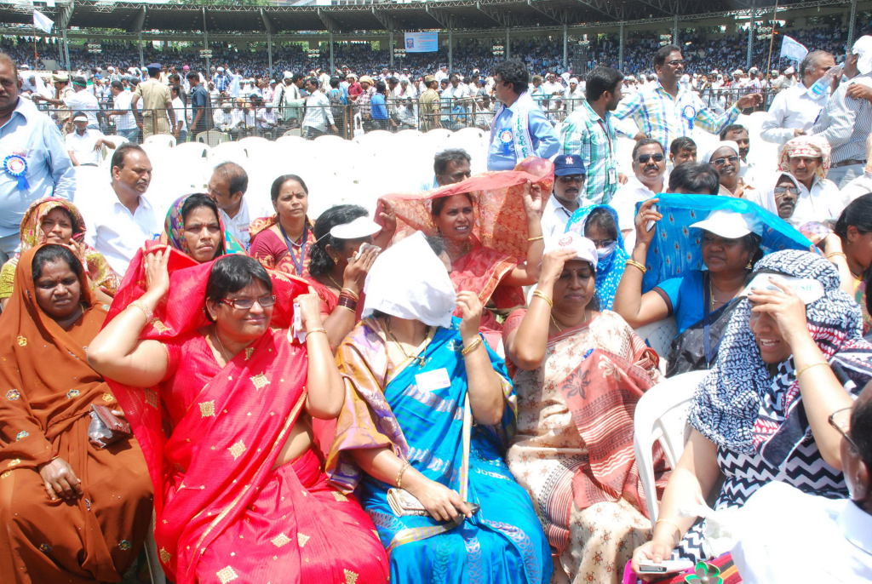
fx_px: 1019
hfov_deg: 46.3
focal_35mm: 42
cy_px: 292
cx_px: 436
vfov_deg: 32.0
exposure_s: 1/125
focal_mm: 28
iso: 400
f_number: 14
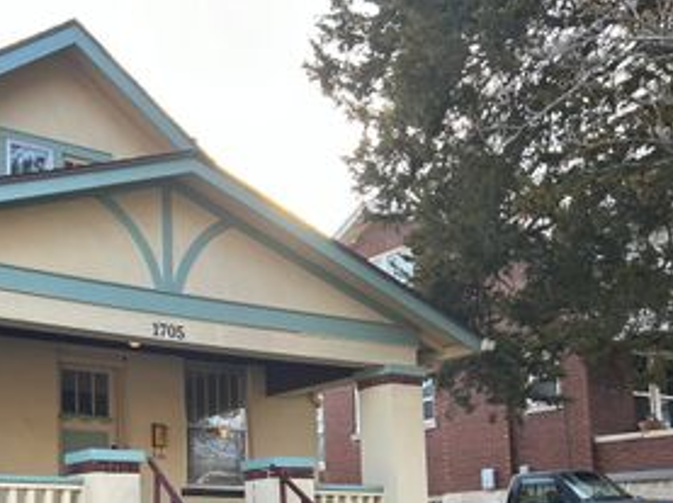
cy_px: 446
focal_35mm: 47
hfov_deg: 38.7
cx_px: 117
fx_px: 913
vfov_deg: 29.6
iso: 50
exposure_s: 1/397
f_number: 1.5
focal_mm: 5.7
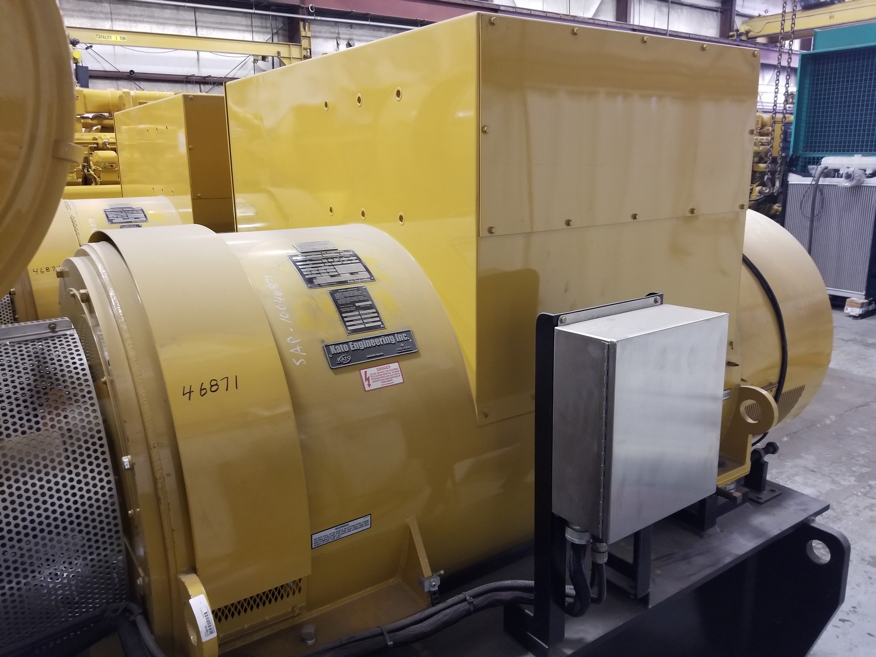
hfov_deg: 67.3
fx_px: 658
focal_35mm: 26
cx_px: 438
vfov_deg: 53.1
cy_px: 328
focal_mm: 4.25
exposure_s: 1/11
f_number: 1.7
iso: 200
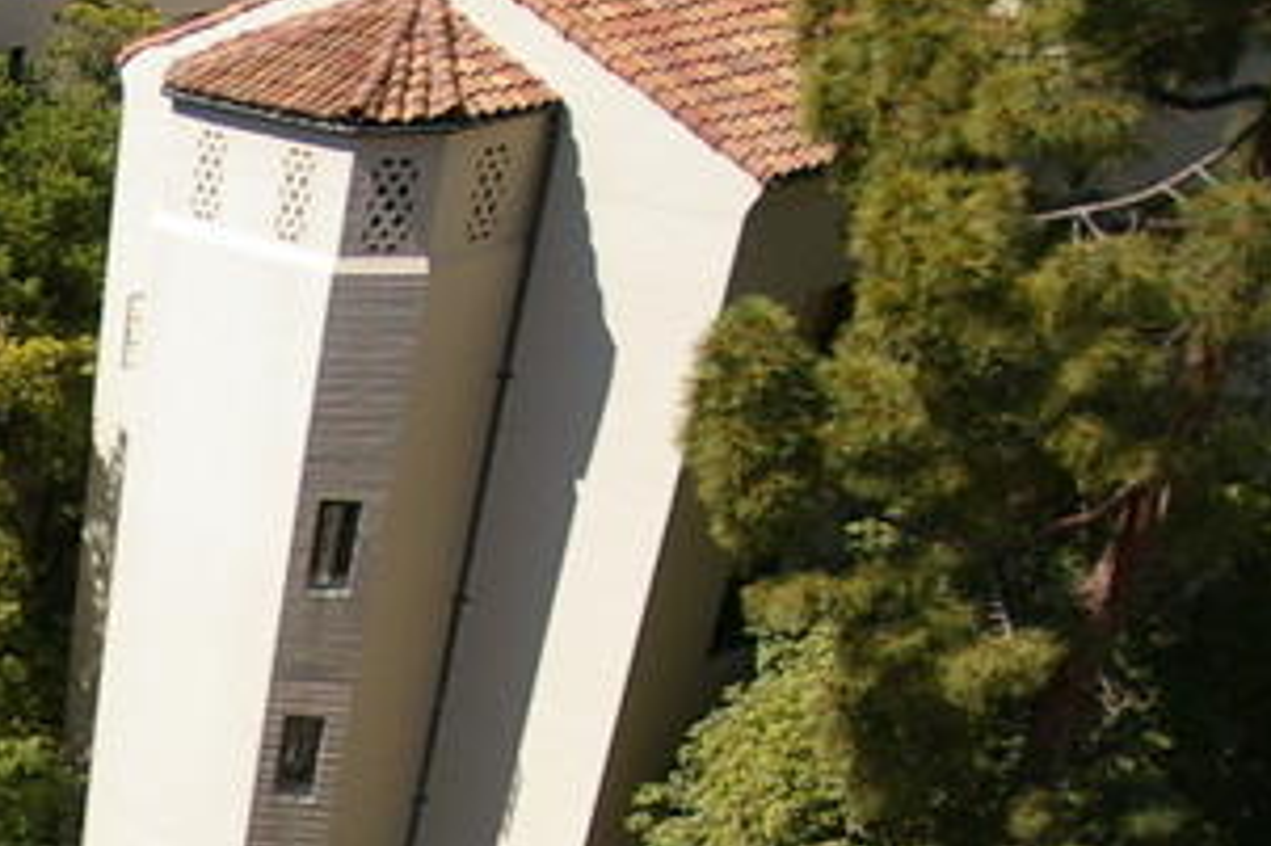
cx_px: -509
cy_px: 1320
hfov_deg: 26.0
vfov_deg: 18.9
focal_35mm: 62
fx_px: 2188
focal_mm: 10
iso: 200
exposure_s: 1/750
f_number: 5.6
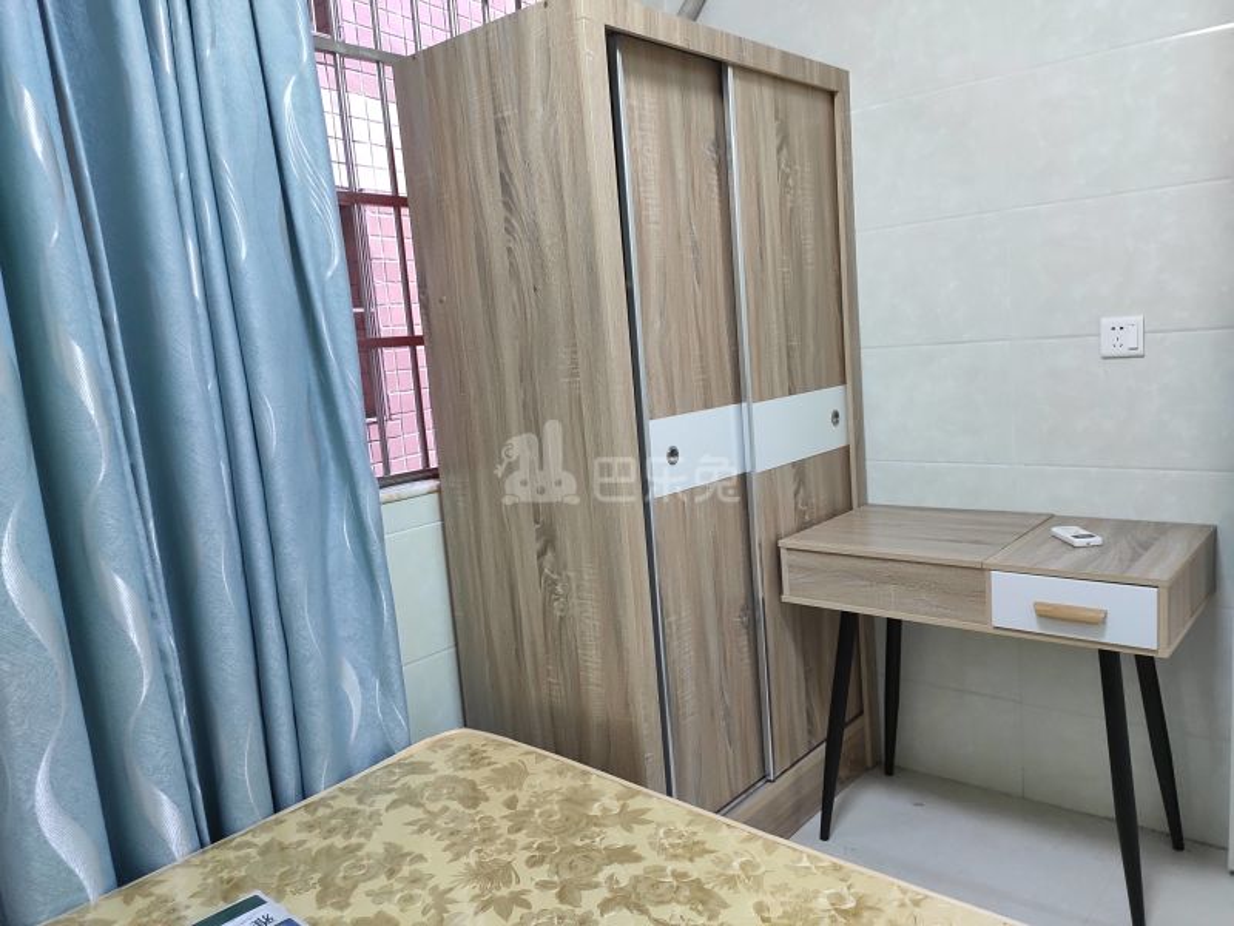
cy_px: 463
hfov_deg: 67.3
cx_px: 617
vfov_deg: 53.1
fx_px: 927
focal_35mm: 26
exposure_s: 1/50
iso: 1884
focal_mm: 4.77
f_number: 1.75
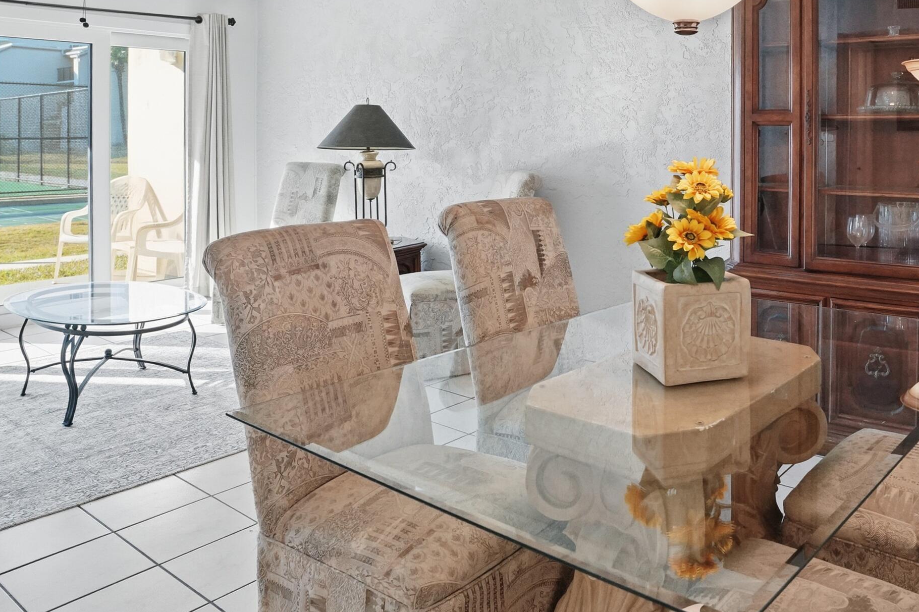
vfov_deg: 45.1
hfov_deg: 63.2
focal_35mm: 28
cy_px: 166
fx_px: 715
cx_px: 639
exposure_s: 1/320
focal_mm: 17
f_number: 5.6
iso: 640
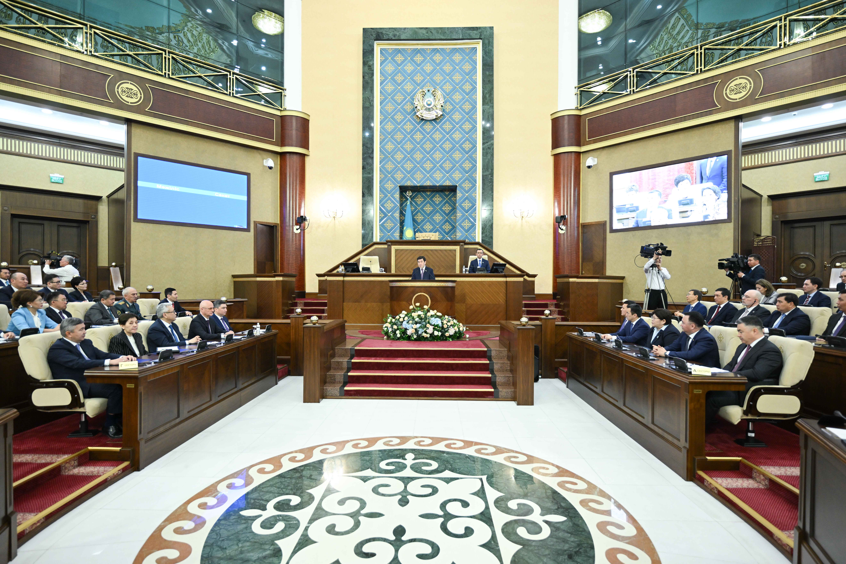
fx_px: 435
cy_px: 282
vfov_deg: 65.9
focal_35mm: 18
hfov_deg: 88.4
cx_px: 423
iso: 1600
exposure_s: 1/160
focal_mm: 18.5
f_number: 2.8
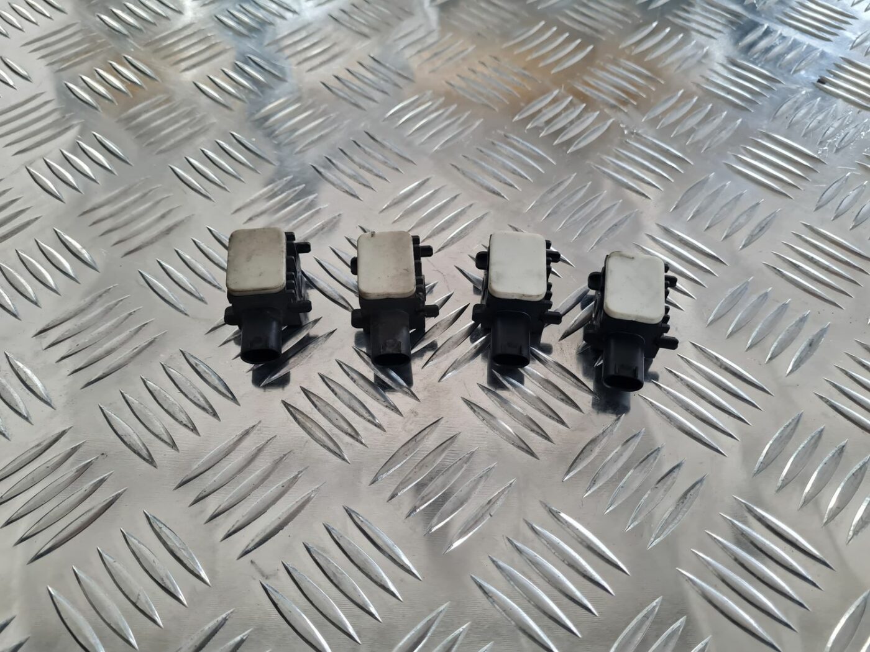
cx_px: 435
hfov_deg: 67.3
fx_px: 653
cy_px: 326
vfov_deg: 53.1
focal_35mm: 26
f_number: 1.8
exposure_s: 1/100
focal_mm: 5.4
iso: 320
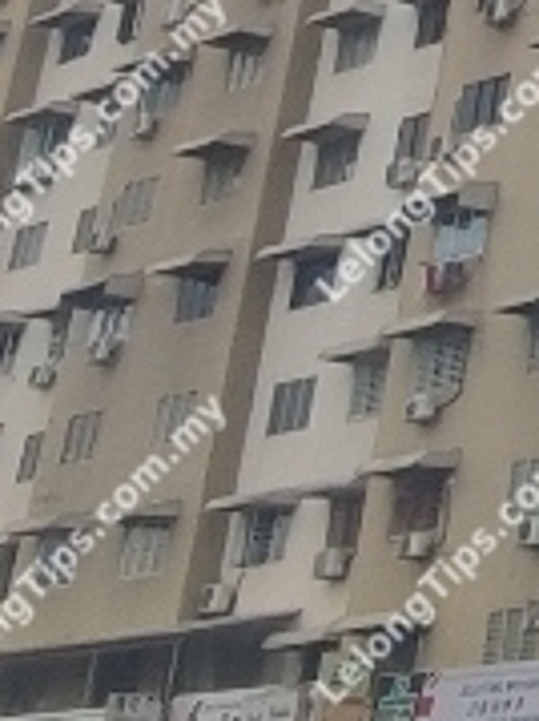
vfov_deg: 18.3
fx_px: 1746
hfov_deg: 15.7
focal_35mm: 84
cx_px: 885
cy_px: -578
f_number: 2.2
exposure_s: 1/1421
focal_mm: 1.65
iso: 50
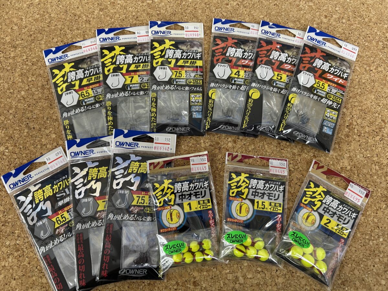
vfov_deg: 53.1
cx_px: 194
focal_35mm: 26
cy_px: 146
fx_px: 291
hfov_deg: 67.3
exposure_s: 1/50
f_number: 1.5
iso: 100
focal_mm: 5.7
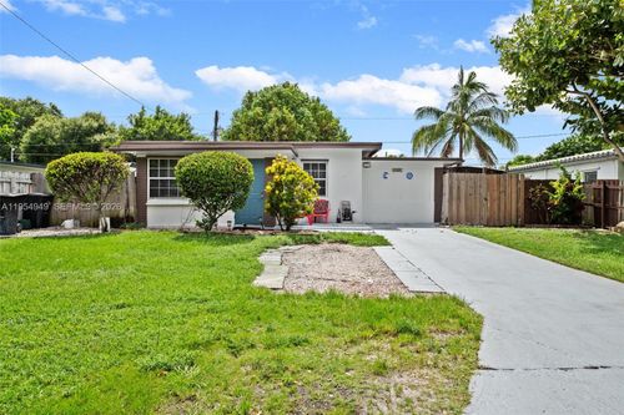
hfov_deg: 73.8
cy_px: 208
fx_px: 416
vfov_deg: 53.1
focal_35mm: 24
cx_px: 312
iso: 200
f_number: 8
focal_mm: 24
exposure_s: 1/1000
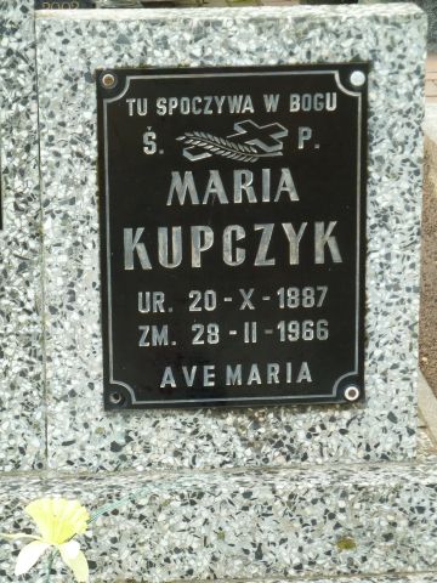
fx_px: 2306
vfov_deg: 14.4
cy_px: 292
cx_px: 218
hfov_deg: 10.8
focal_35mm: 137
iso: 125
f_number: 4.5
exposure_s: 1/40
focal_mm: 22.5
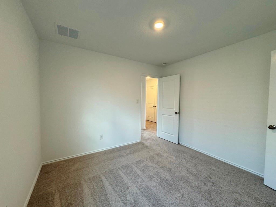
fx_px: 112
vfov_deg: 85.7
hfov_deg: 102.1
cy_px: 104
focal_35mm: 14
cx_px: 138
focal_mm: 2.22
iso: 200
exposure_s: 1/120
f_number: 2.2
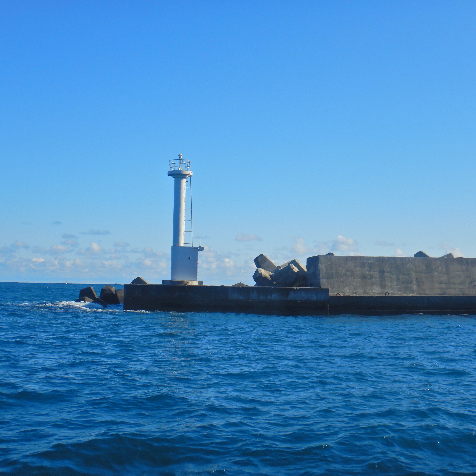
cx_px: 233
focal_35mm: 52
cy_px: 238
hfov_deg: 32.8
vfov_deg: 32.8
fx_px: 809
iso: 125
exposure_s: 1/1250
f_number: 4.3
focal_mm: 7.8
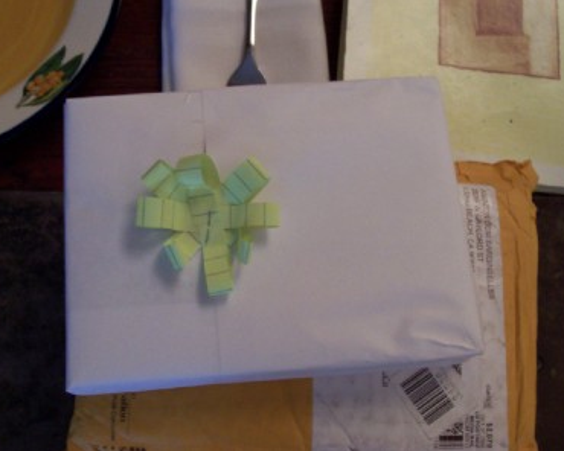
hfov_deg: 46.8
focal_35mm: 39
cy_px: 226
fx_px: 651
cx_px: 280
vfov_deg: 38.2
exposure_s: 1/8
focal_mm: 5.6
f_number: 2.8
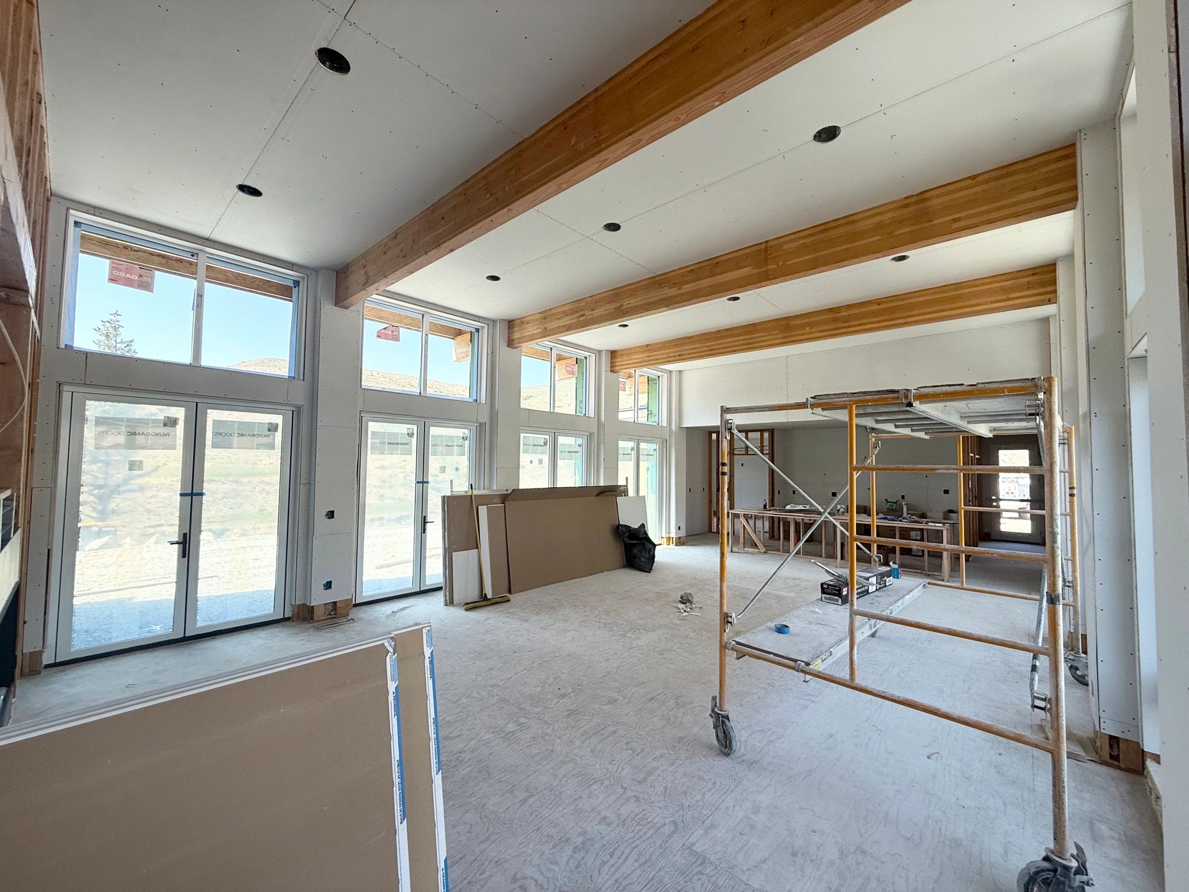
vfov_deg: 85.7
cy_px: 446
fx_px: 481
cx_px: 594
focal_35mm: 14
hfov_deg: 102.1
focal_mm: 2.22
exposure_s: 1/208
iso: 64
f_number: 2.2
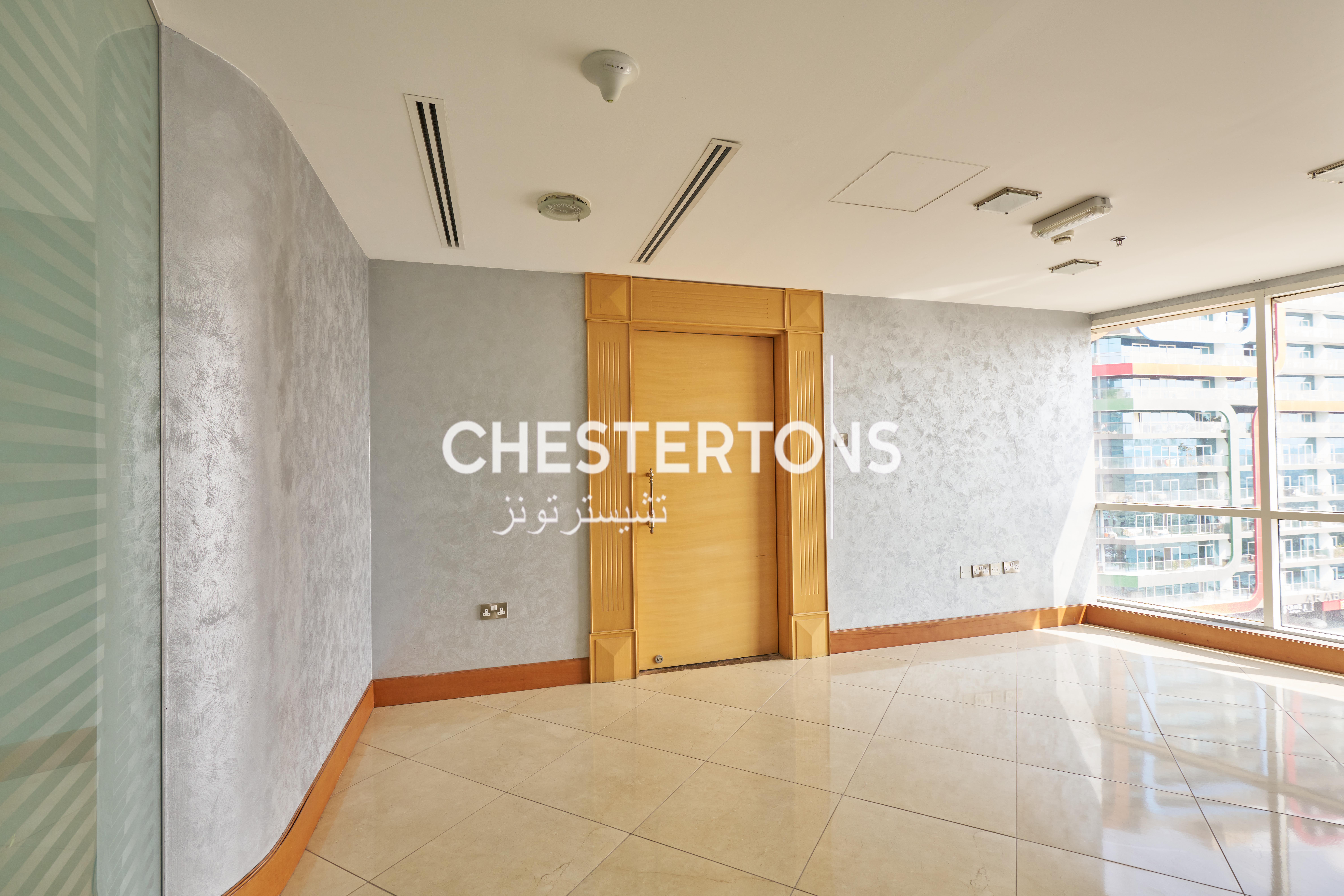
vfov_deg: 73.7
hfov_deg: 96.7
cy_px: 448
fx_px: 597
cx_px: 672
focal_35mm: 16
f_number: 6.3
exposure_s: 1/60
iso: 500
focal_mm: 16
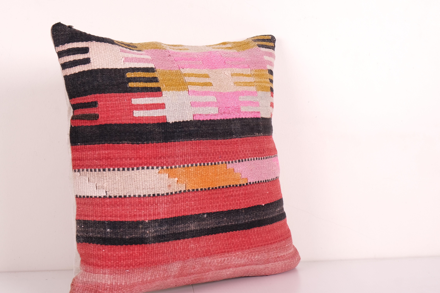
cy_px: 156
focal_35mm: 64
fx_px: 782
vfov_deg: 21.2
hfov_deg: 31.4
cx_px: 189
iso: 80
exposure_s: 1/160
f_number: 11
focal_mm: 32.9
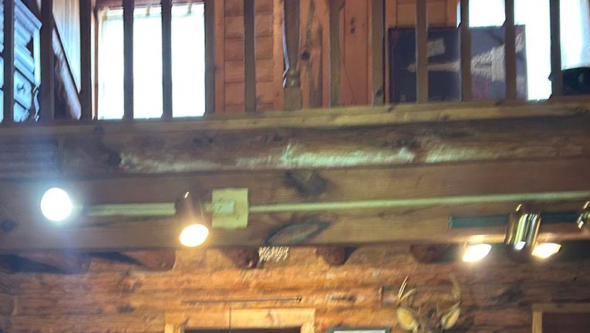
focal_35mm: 56
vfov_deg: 20.6
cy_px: 353
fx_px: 876
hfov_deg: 37.1
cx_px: 238
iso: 320
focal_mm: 5.7
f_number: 1.5
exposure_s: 1/60
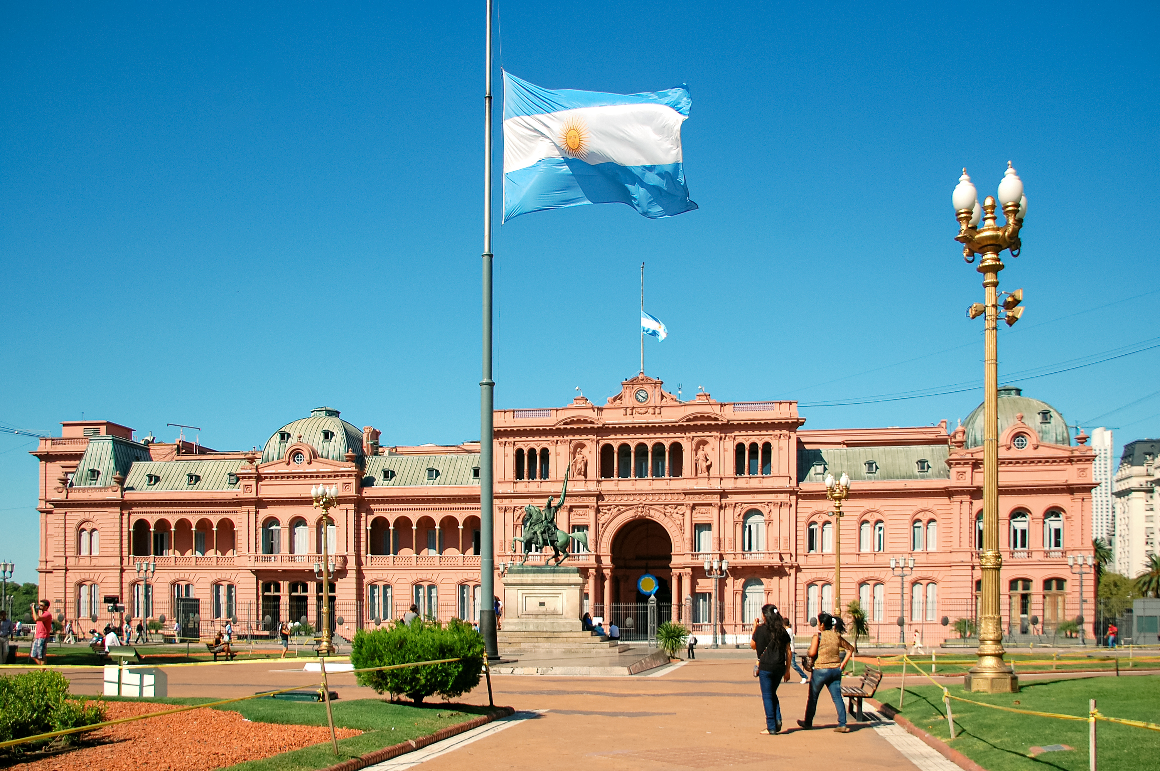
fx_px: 1062
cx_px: 580
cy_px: 386
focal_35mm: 33
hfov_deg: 57.3
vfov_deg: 39.9
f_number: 3.8
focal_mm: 22
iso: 200
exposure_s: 1/2500
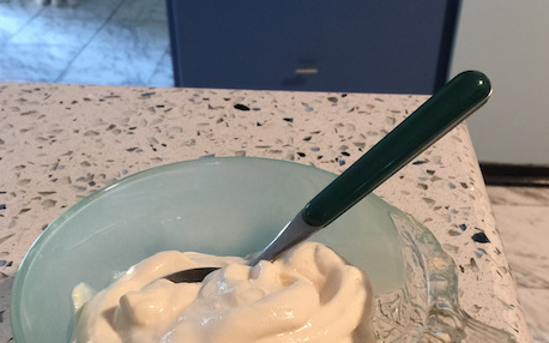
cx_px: 273
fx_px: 643
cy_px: 213
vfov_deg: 29.7
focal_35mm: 43
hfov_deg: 46.2
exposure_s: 1/10
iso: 125
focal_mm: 4.15
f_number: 2.2
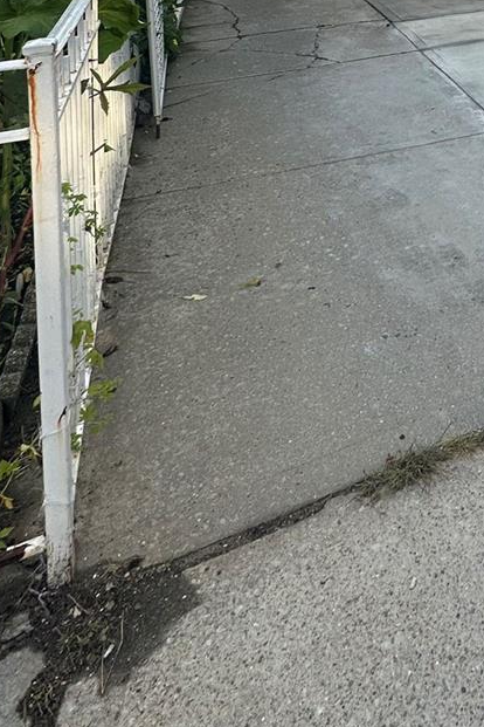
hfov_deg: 30.4
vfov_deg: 40.4
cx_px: 603
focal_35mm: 36
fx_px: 726
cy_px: -110
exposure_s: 1/515
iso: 40
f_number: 2.2
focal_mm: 2.22
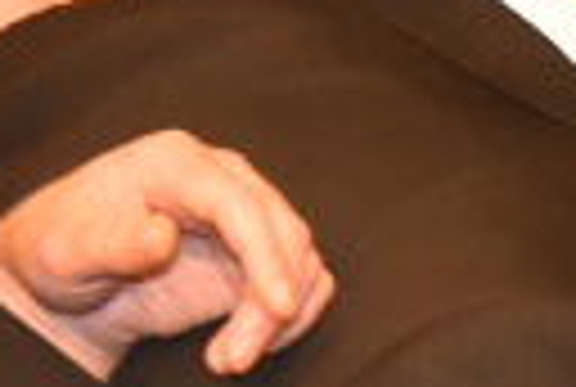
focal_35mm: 383
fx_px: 6142
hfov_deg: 4.9
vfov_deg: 3.6
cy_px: 731
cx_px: 2088
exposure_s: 1/80
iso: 3200
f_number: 3.2
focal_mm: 48
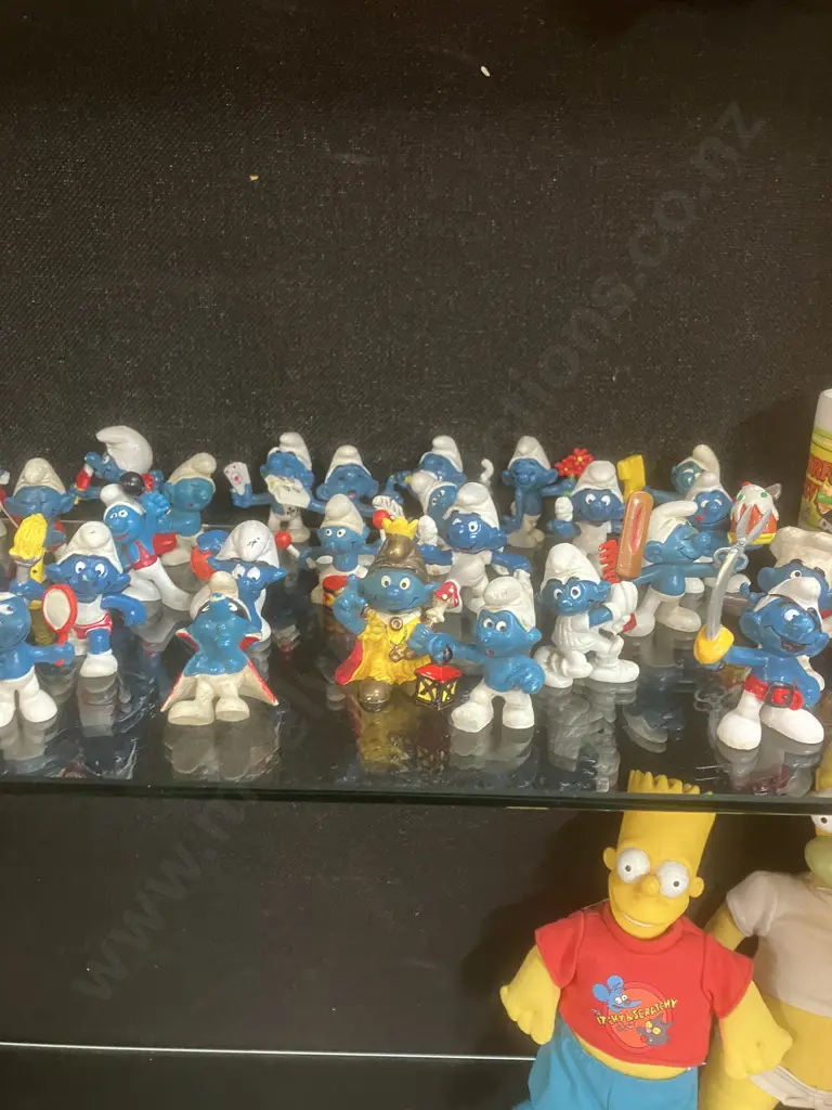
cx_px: 416
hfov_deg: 49.7
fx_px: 897
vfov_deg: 63.4
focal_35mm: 28
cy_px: 555
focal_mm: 3.99
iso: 320
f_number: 1.8
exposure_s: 1/25
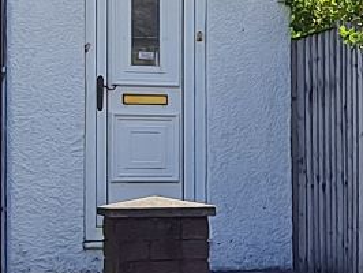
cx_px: 336
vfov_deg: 14.8
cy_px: 130
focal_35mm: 100
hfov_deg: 19.2
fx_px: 1050
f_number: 2.2
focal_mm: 1.74
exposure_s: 1/1300
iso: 50
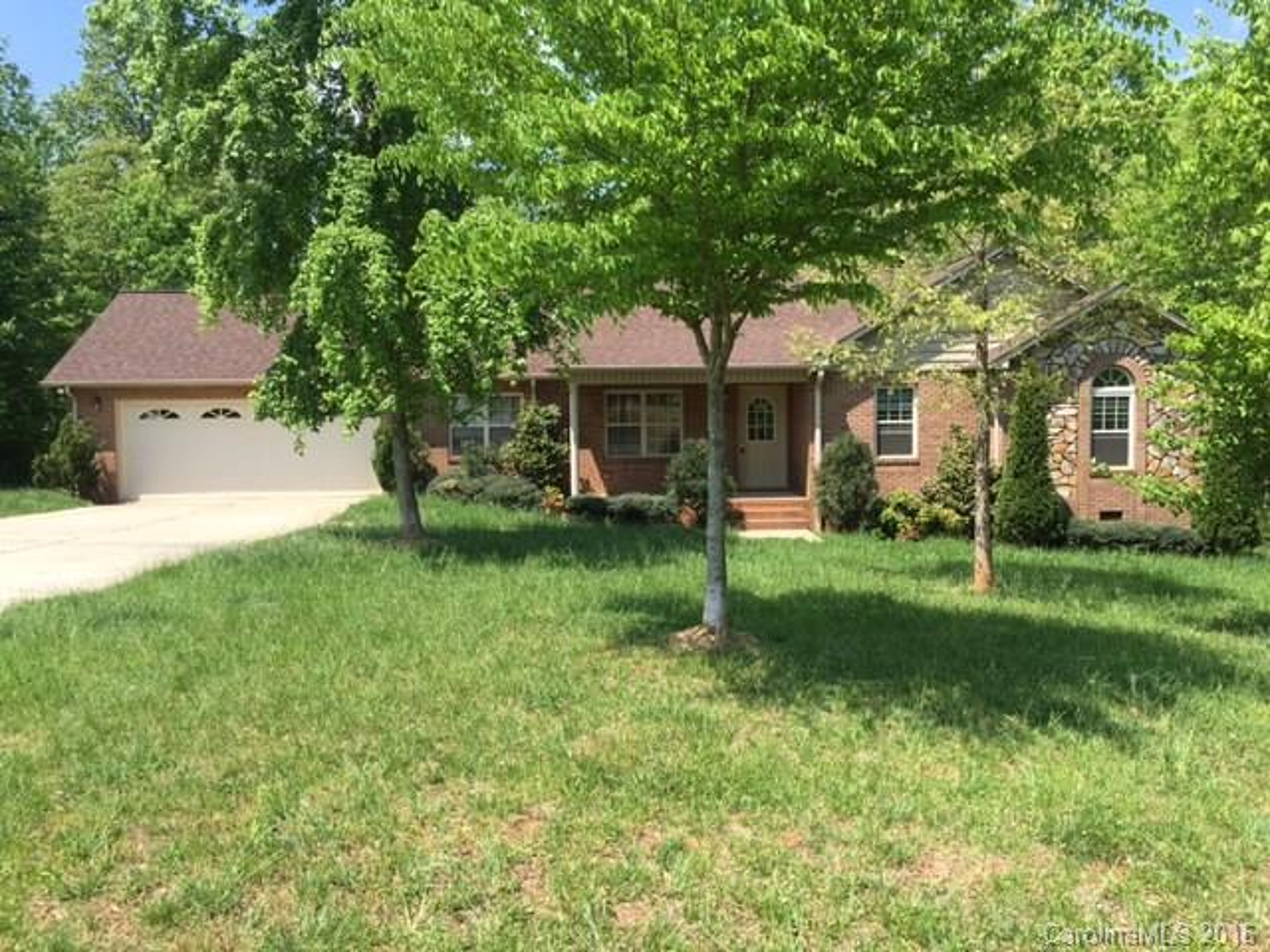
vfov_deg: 48.2
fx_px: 1064
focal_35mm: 29
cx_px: 635
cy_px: 476
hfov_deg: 61.7
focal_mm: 4.15
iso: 25
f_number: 2.2
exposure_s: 1/739
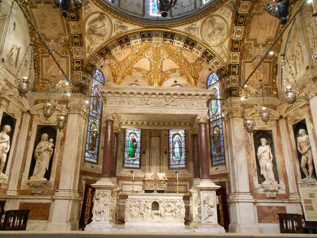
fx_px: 238
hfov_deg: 67.3
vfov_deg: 53.0
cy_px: 119
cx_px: 158
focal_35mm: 26
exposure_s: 1/8
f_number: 3.2
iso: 400
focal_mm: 4.6
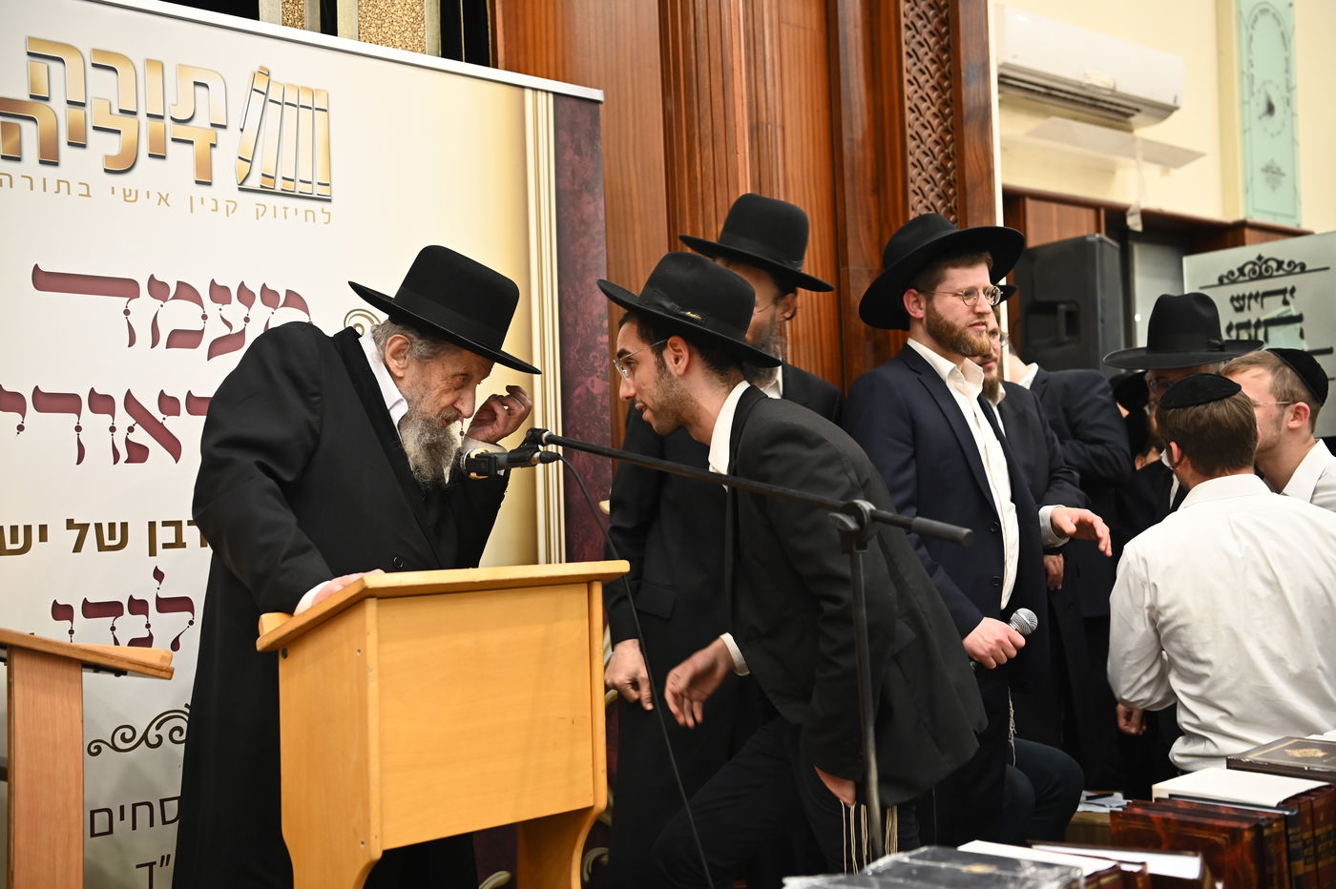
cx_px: 668
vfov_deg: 30.5
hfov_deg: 44.5
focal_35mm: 44
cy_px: 444
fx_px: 1632
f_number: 3.5
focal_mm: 44
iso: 1600
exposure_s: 1/125
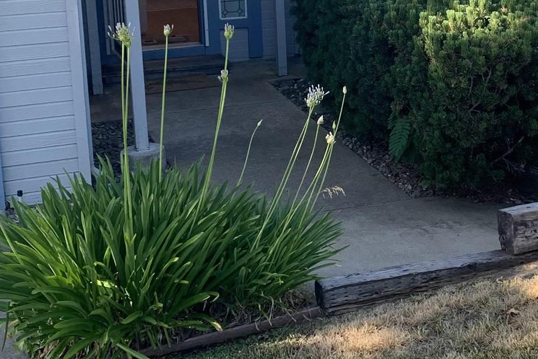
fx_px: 1001
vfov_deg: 20.1
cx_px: 437
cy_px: 74
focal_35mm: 67
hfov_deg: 29.3
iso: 25
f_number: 1.8
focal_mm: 4.25
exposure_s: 1/381
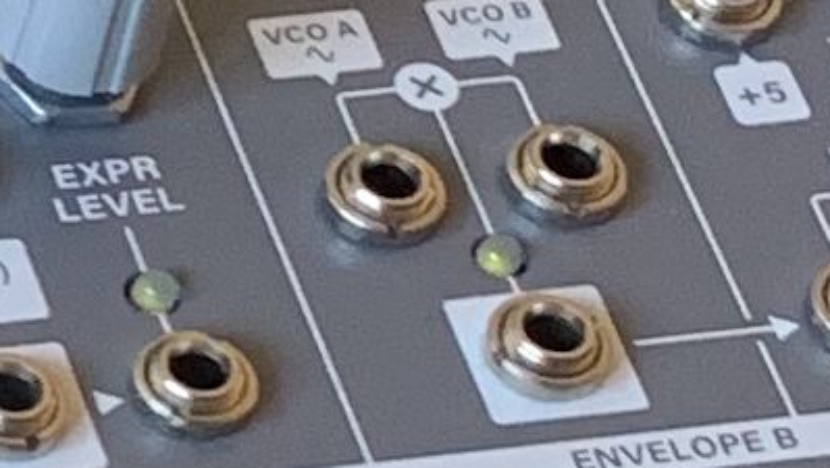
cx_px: -1221
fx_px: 6298
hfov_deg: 7.1
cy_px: 499
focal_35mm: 286
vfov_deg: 4.2
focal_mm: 4.25
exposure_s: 1/60
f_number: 1.8
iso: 160
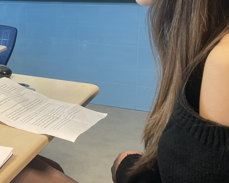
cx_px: 8
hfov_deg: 32.9
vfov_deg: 27.9
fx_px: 359
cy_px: 32
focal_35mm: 53
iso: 125
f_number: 1.6
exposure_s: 1/120
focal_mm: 4.2
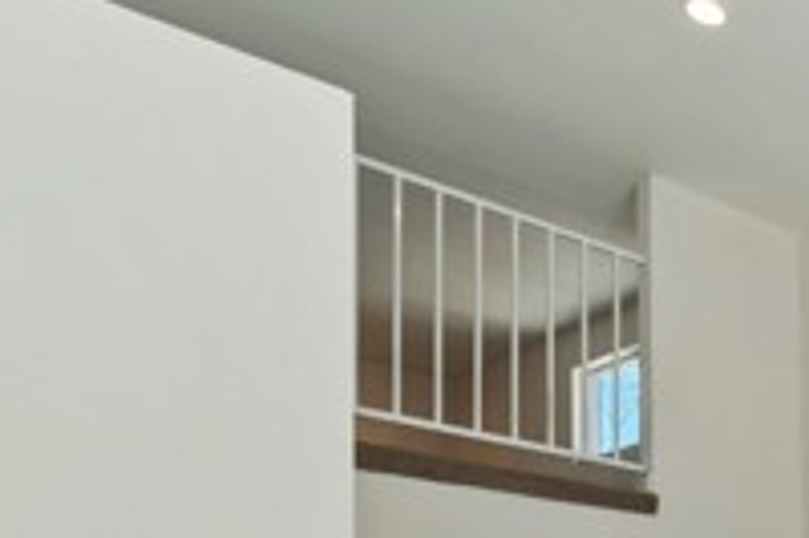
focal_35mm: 48
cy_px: 754
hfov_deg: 27.1
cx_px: 1246
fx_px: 1078
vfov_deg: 23.6
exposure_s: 1/30
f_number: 8
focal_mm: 10
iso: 100
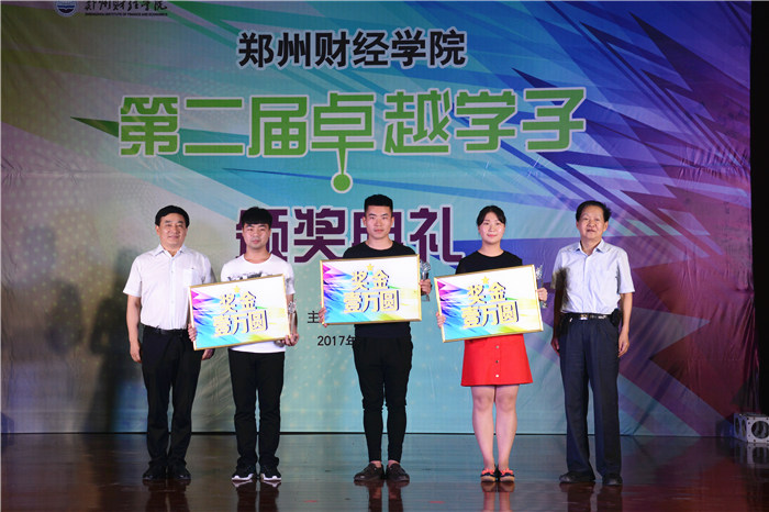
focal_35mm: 50
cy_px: 256
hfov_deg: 39.6
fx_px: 1068
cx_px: 384
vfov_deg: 27.0
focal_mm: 50
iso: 800
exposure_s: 1/200
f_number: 7.1
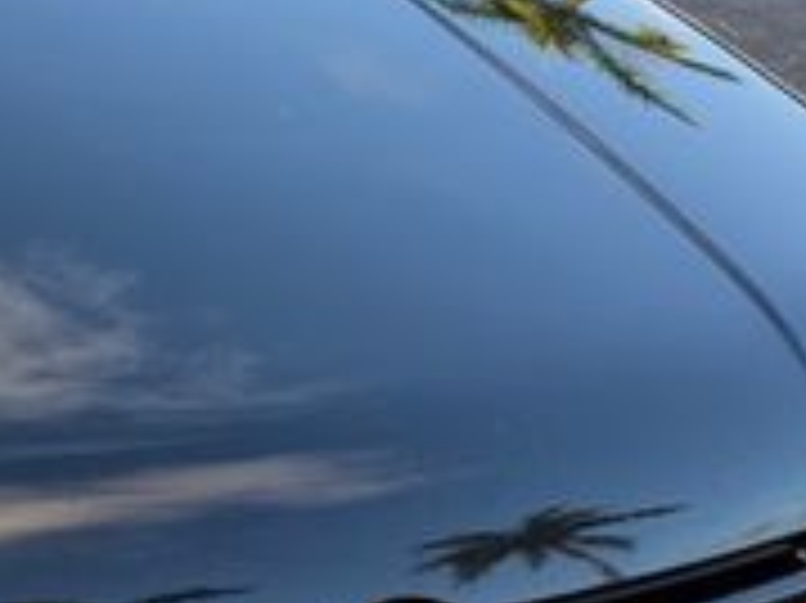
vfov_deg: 17.1
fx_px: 2001
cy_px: 378
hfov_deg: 21.2
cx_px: -153
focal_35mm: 86
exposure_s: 1/309
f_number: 1.78
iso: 100
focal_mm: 6.76
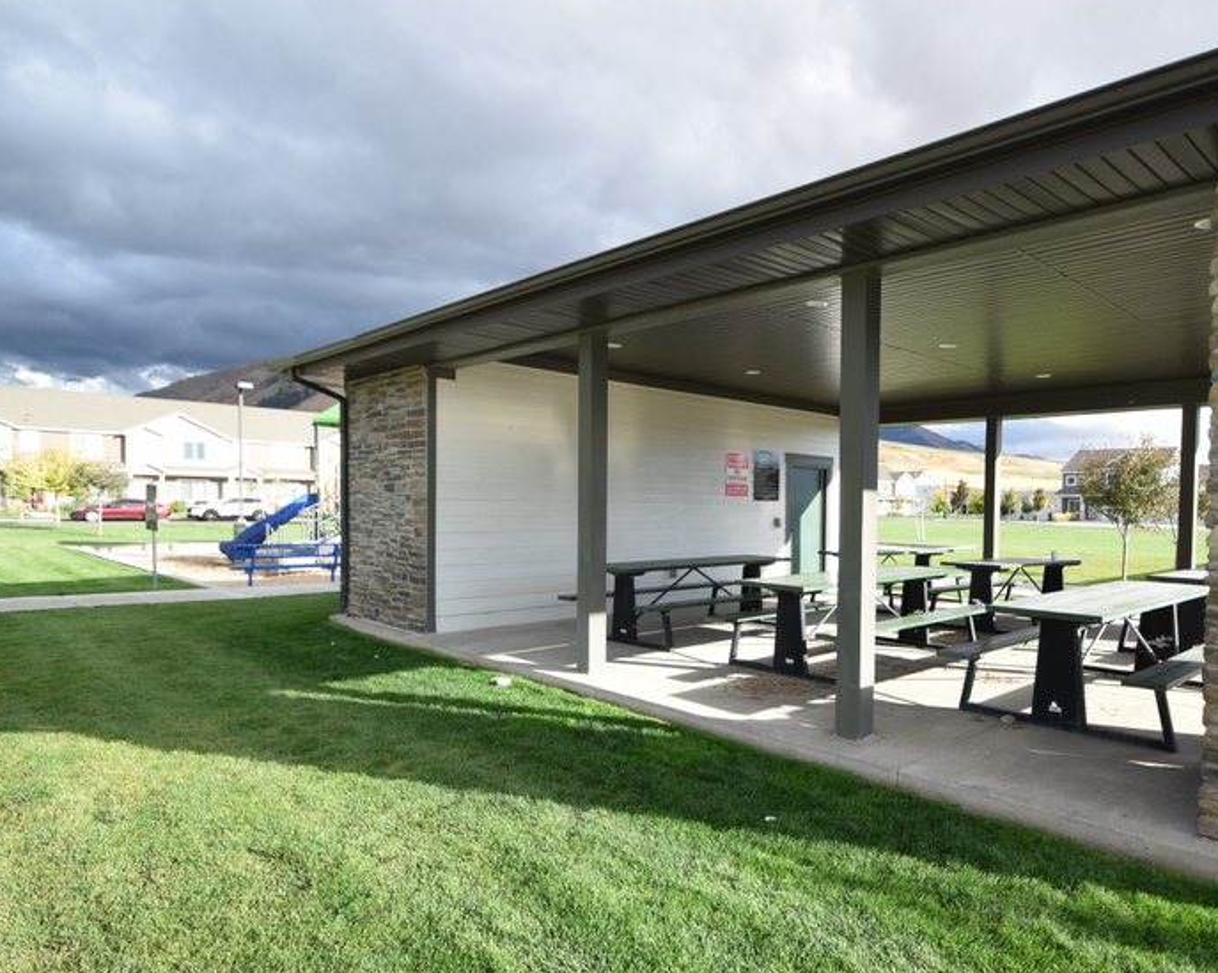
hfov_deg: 75.8
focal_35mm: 21
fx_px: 757
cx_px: 785
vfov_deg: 65.5
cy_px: 501
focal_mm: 10
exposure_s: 1/250
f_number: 8
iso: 360
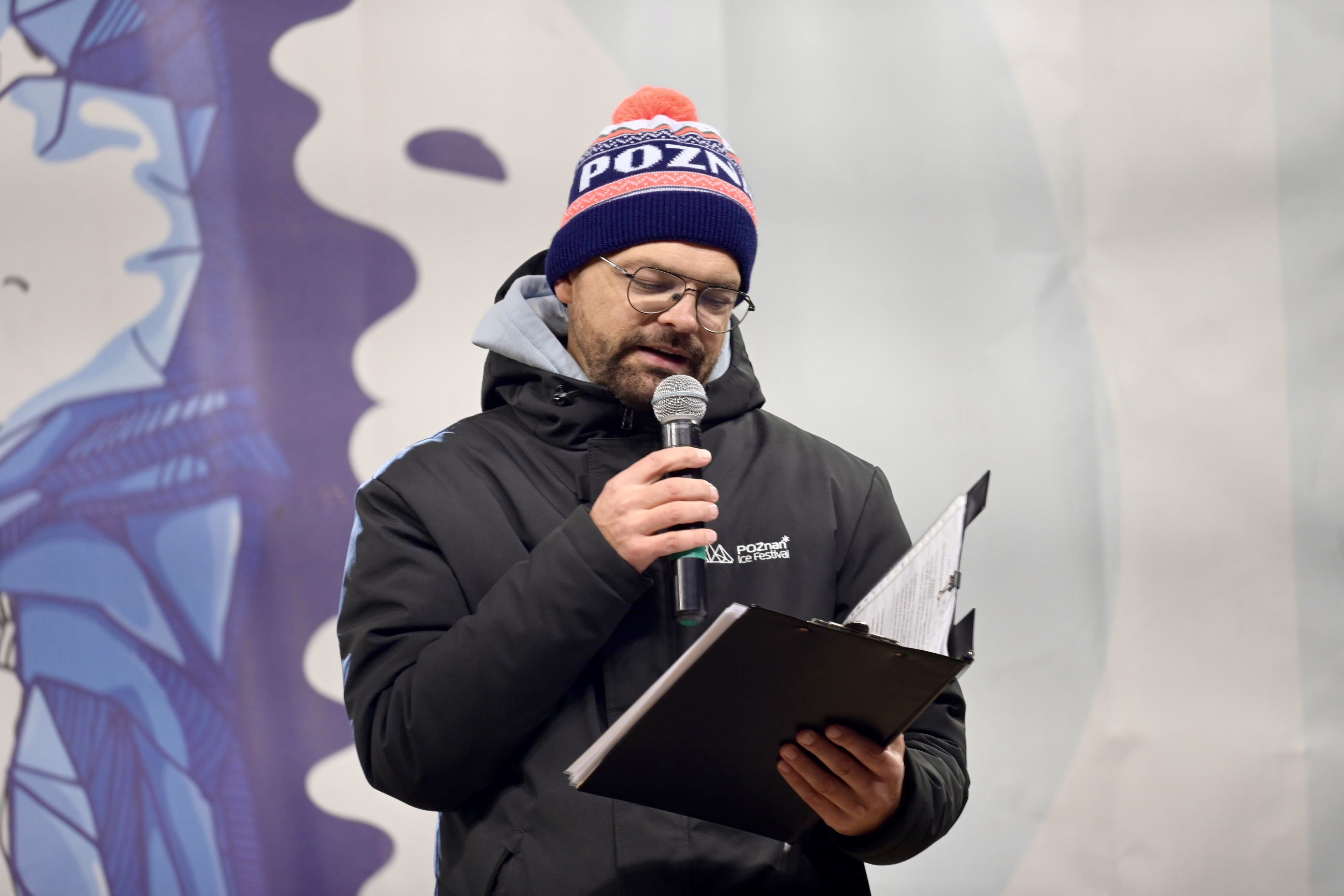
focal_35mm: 375
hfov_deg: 5.5
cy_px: 448
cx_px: 672
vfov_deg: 3.7
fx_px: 13999
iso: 500
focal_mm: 250
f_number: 6.3
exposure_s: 1/60
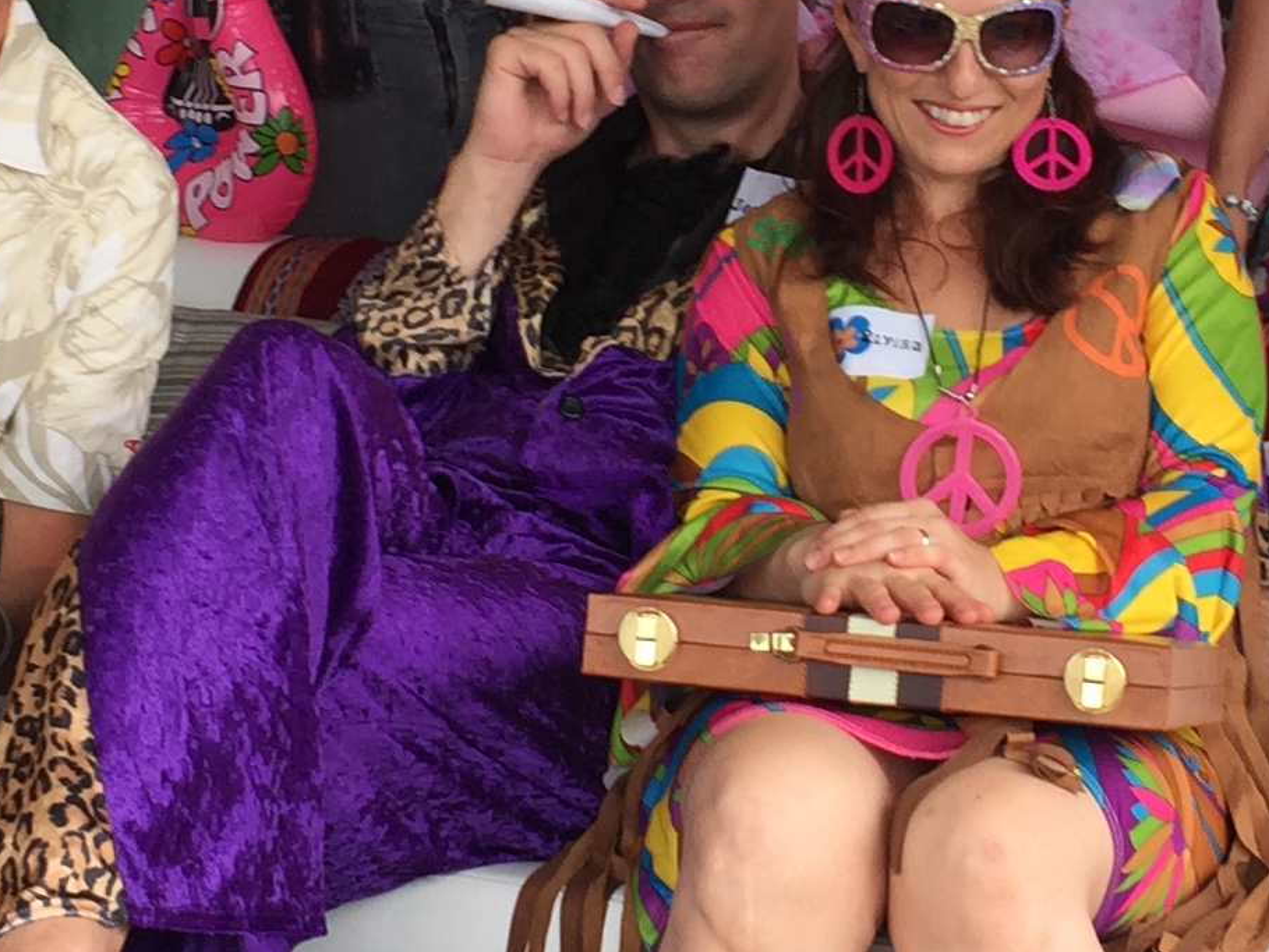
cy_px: 197
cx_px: 873
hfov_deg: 18.8
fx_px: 3814
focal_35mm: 104
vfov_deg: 14.2
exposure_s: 1/100
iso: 32
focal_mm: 4.15
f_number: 2.2
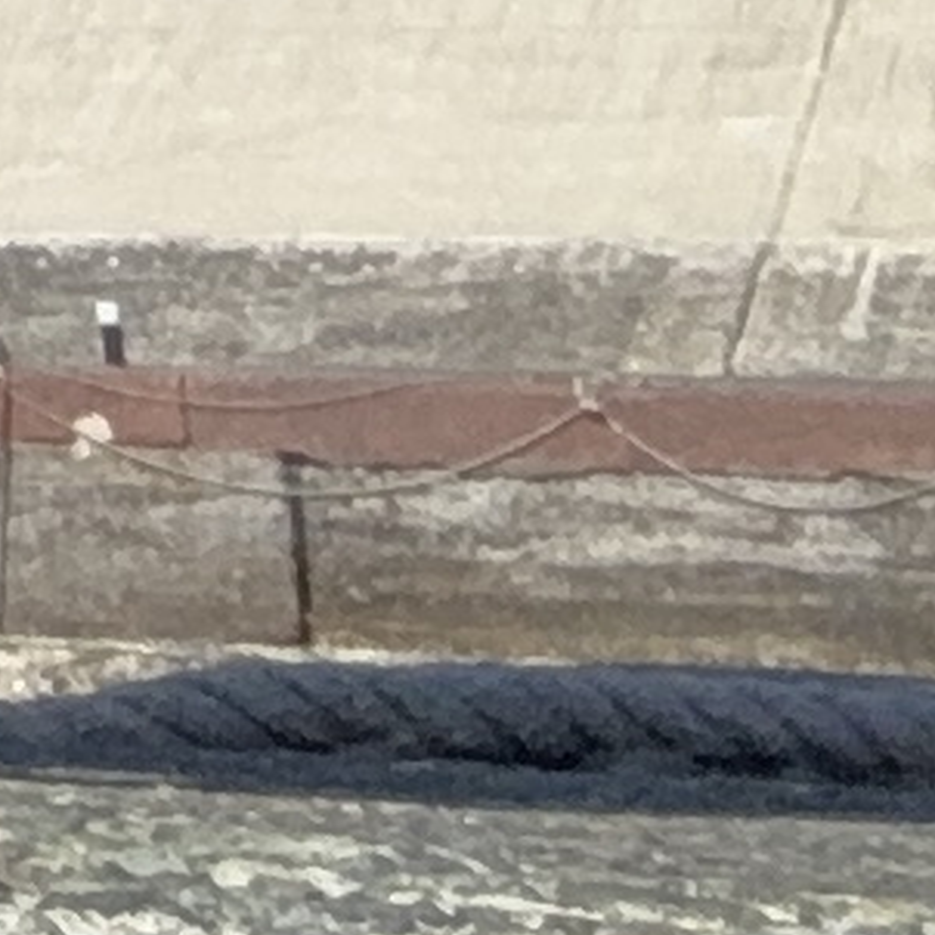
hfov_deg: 5.1
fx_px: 8281
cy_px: -2418
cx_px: -3737
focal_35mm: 271
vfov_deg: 5.8
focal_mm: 2.69
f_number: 1.9
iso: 25
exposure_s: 1/1199
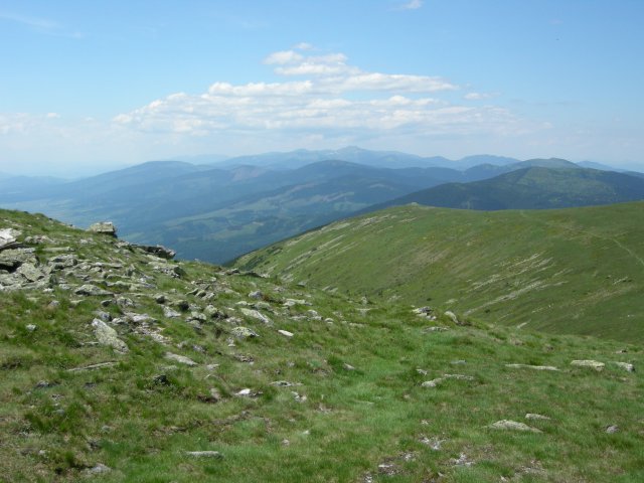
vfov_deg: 30.3
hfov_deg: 39.7
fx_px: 893
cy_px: 242
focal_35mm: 48
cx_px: 322
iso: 100
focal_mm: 10.1
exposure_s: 1/327
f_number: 6.9
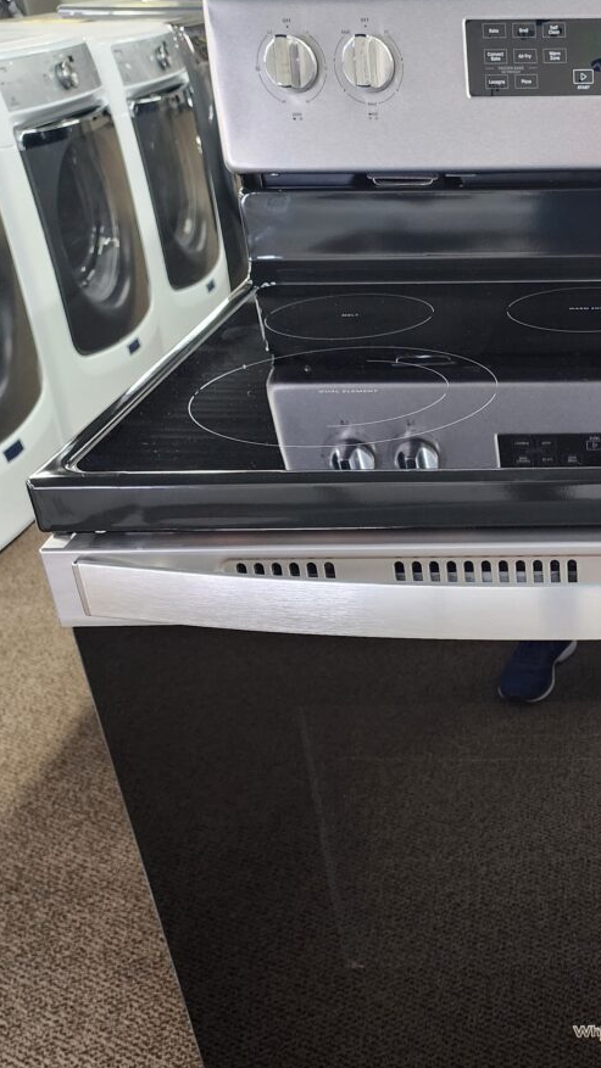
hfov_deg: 27.8
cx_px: 614
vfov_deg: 50.1
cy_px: 652
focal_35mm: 40
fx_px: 1134
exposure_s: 1/40
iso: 500
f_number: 1.8
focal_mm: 6.4
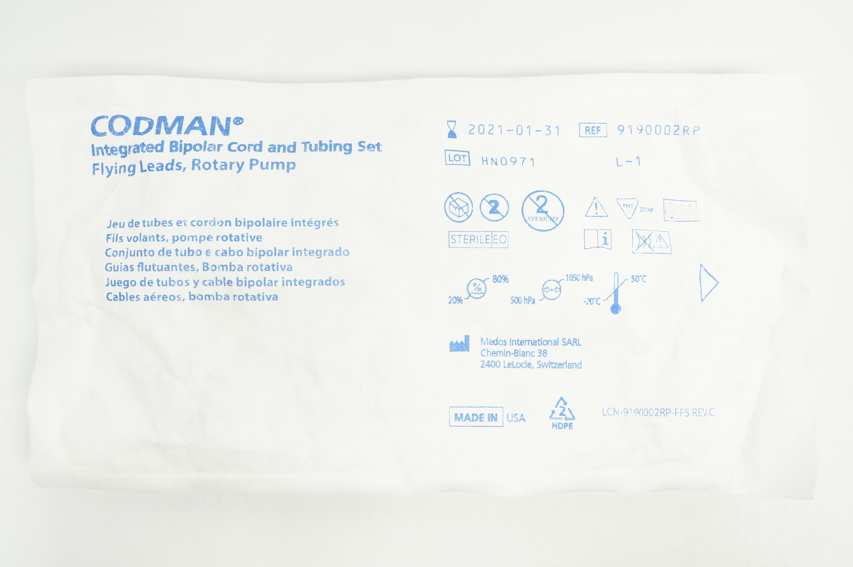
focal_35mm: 36
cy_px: 284
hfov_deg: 53.2
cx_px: 426
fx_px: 852
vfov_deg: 36.8
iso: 400
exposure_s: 1/15
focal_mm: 24
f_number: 10
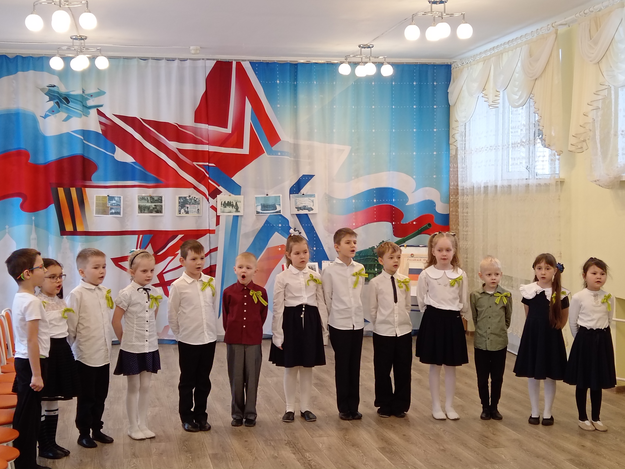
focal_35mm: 52
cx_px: 312
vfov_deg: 28.0
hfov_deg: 36.8
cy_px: 234
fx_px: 939
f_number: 1.9
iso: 824
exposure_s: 1/50
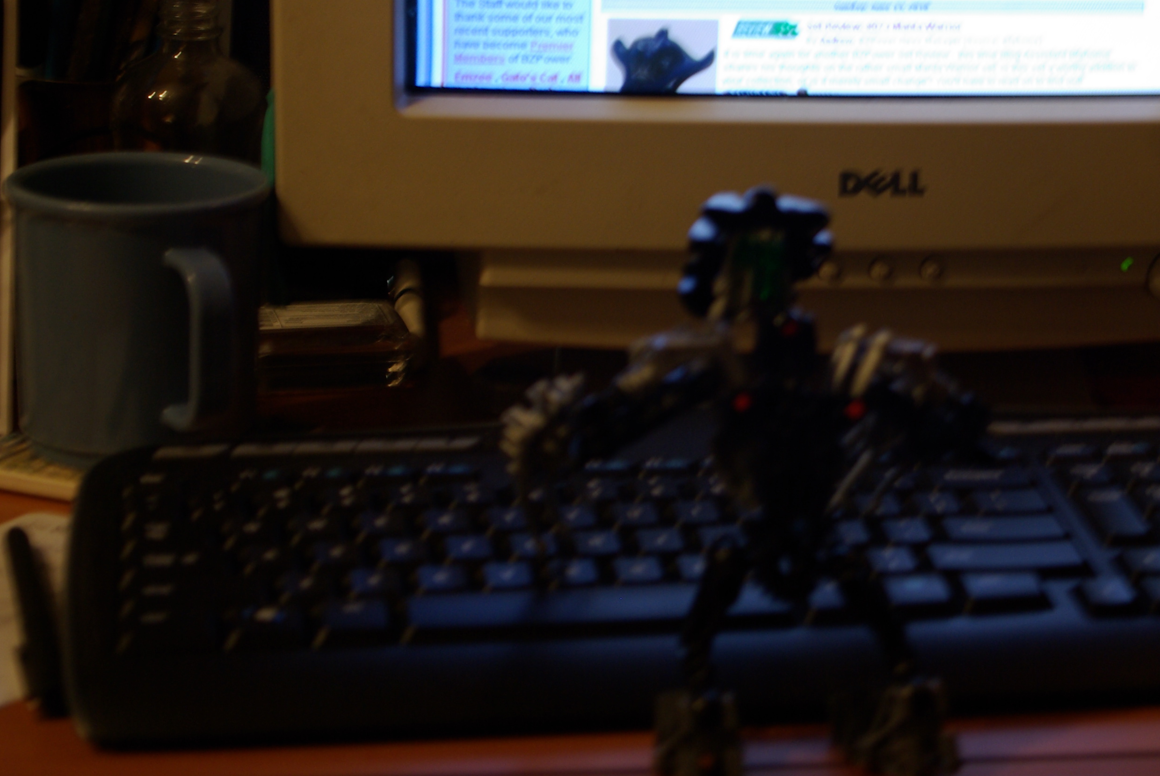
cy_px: 176
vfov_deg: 15.3
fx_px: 2871
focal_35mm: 89
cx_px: 799
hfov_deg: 22.7
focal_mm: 38
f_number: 5
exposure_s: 1/6
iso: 200
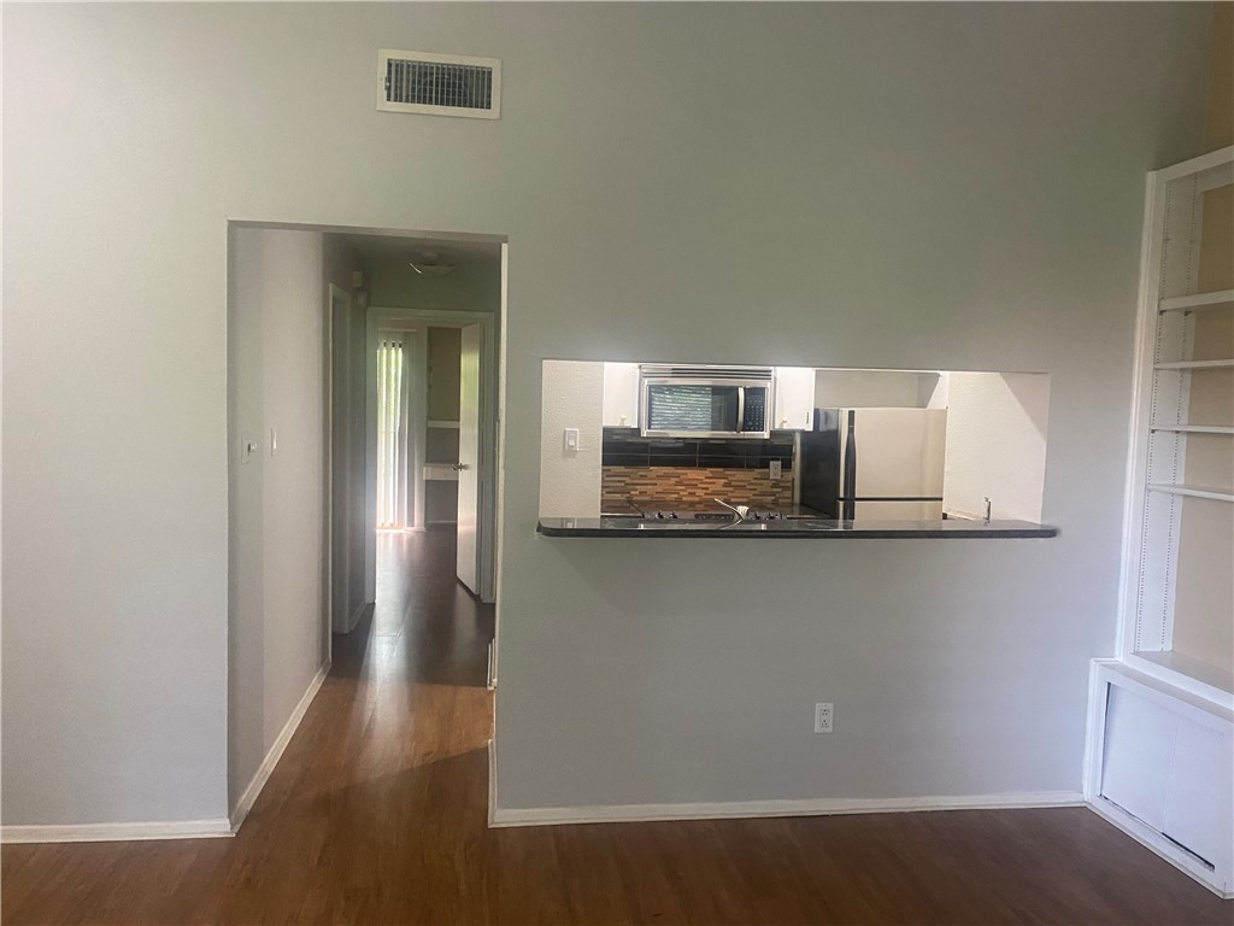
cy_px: 463
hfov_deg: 67.3
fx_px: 927
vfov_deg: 53.1
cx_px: 617
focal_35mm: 26
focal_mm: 4.25
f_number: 1.8
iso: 400
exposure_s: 1/60
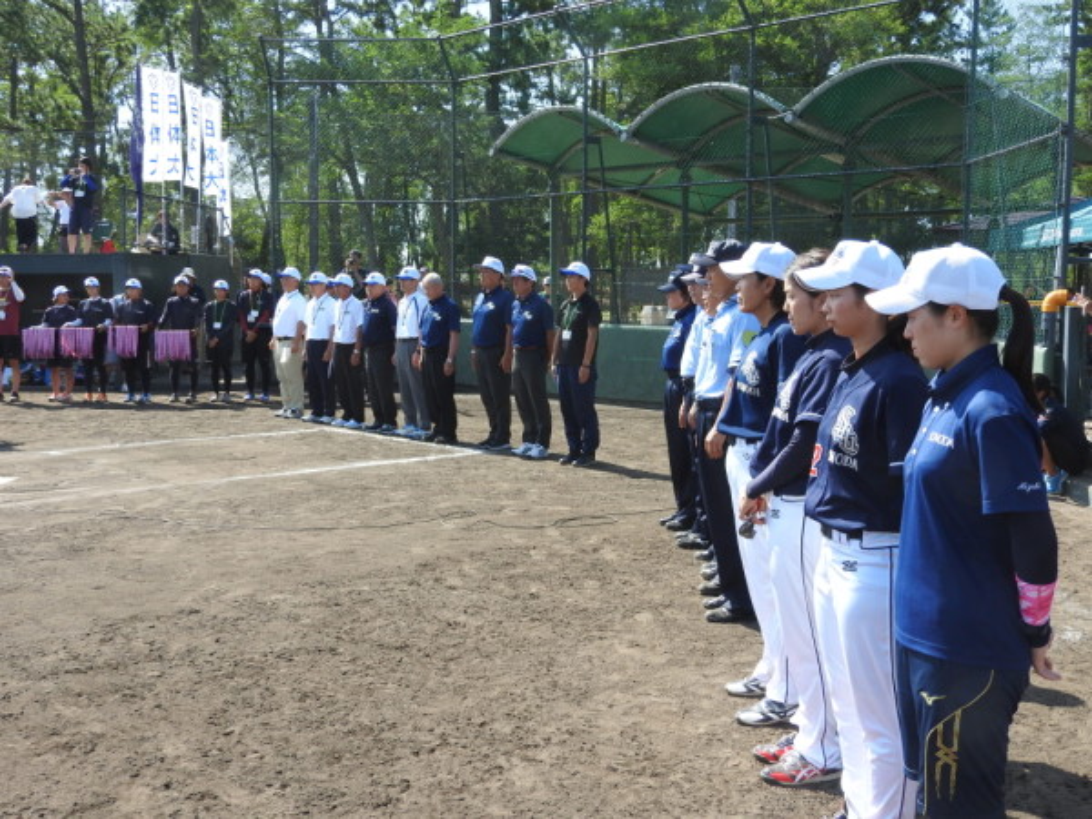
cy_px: 410
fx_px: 1262
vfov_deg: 36.0
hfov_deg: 46.8
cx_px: 546
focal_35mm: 40
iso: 100
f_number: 3.8
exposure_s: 1/400
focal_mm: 7.2
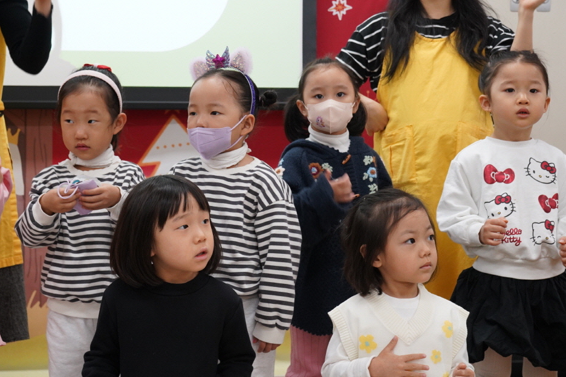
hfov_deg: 33.9
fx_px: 928
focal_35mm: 59
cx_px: 239
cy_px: 139
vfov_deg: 22.9
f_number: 6.3
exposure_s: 1/100
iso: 2500
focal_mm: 46
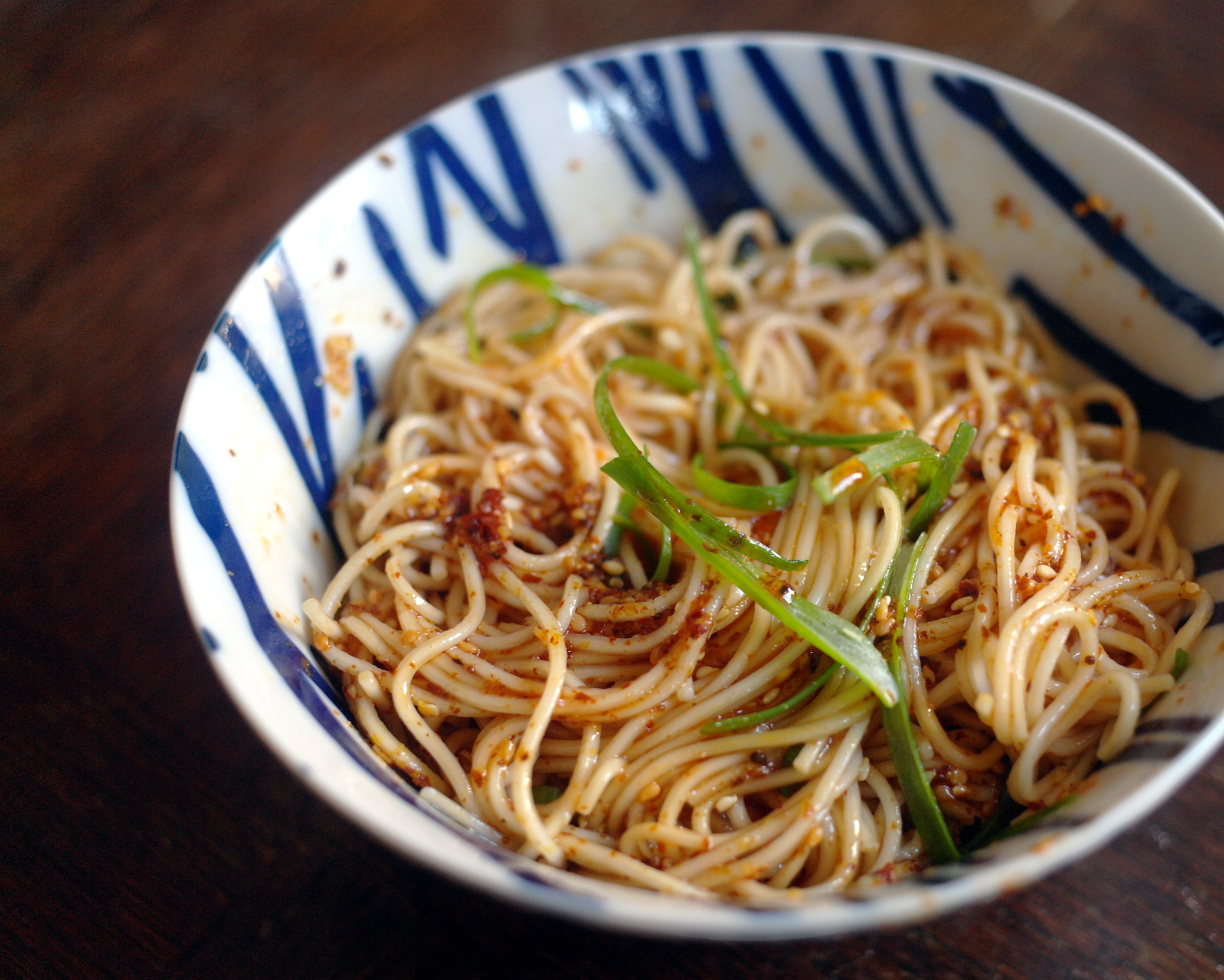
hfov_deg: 35.9
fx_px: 1884
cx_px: 728
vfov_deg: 29.1
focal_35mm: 52
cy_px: 491
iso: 320
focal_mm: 30
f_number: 2.2
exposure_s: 1/50
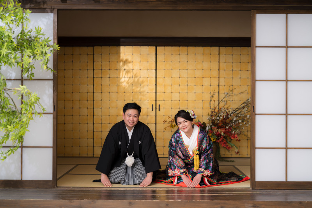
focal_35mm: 50
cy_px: 104
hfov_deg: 39.6
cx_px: 156
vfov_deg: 27.0
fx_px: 433
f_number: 2
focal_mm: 50
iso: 125
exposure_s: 1/100
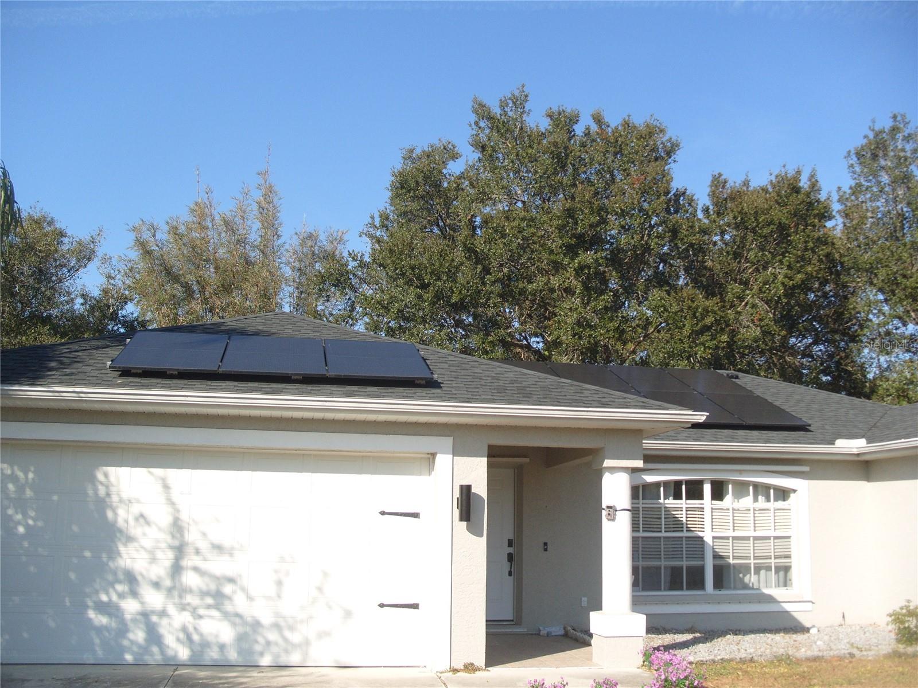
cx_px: 459
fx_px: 928
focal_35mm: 35
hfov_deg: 52.6
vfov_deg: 40.7
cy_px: 344
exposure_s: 1/2000
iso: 80
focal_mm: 7.8
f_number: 2.8
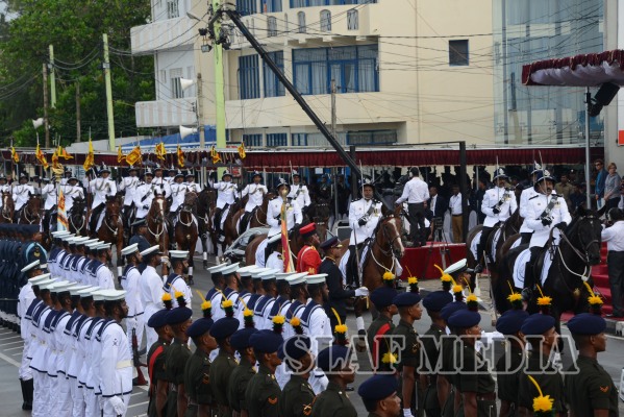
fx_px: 2514
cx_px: 312
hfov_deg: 14.1
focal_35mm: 145
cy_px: 208
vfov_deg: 9.5
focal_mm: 145
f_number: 14
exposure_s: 1/160
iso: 400
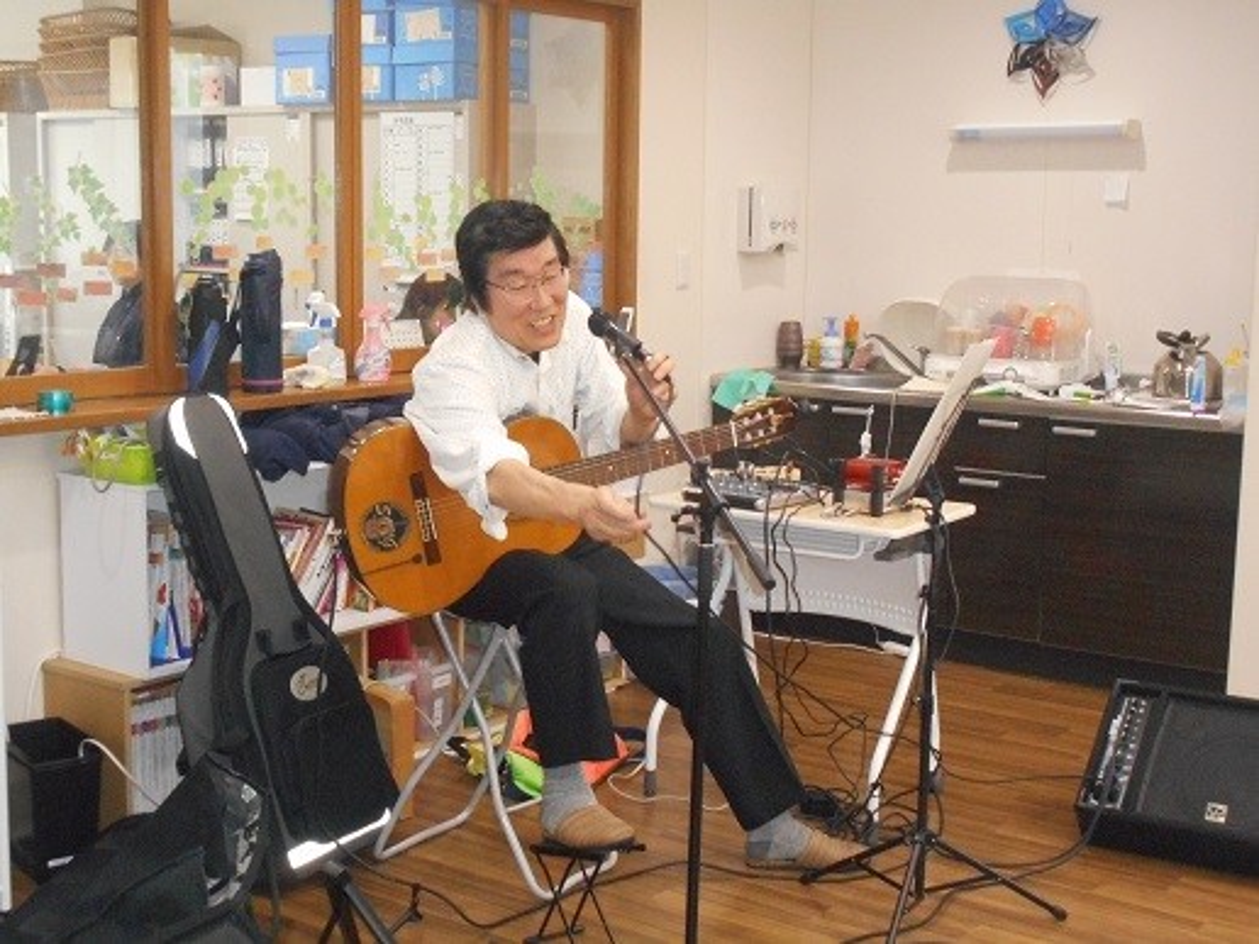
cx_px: 630
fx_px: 1855
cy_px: 472
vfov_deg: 28.6
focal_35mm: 51
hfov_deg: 37.5
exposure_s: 1/60
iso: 900
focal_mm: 9.1
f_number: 4.9
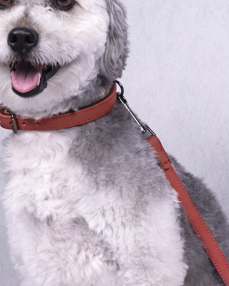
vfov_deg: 12.5
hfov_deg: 10.0
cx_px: 125
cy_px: 189
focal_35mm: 154
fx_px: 1305
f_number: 11
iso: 250
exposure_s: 1/100
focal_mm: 48
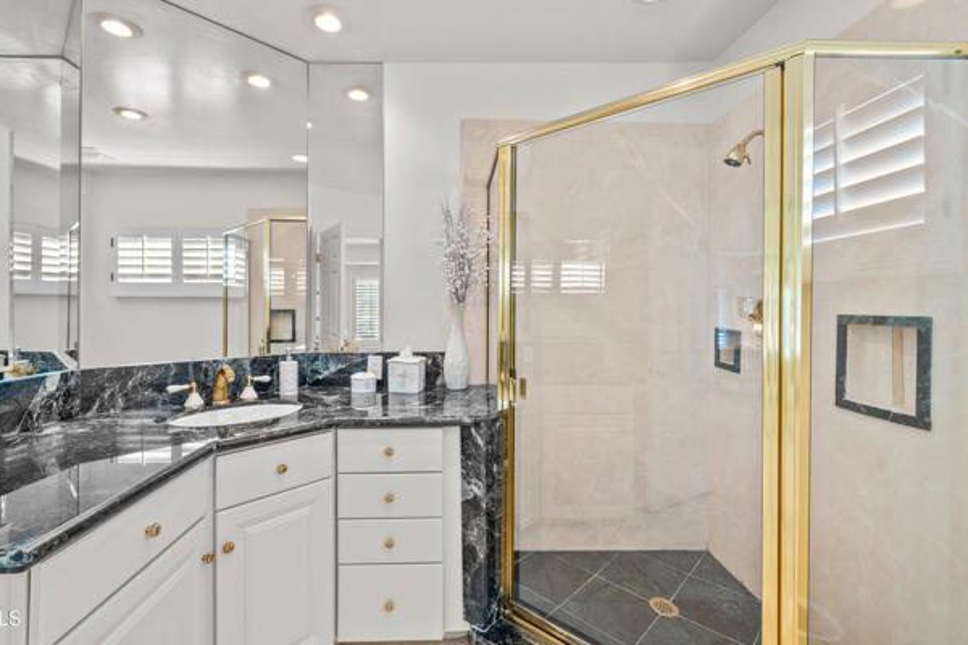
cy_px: 306
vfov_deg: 73.7
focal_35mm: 16
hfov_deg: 96.7
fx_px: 430
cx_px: 468
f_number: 9
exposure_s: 1
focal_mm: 15
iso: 125
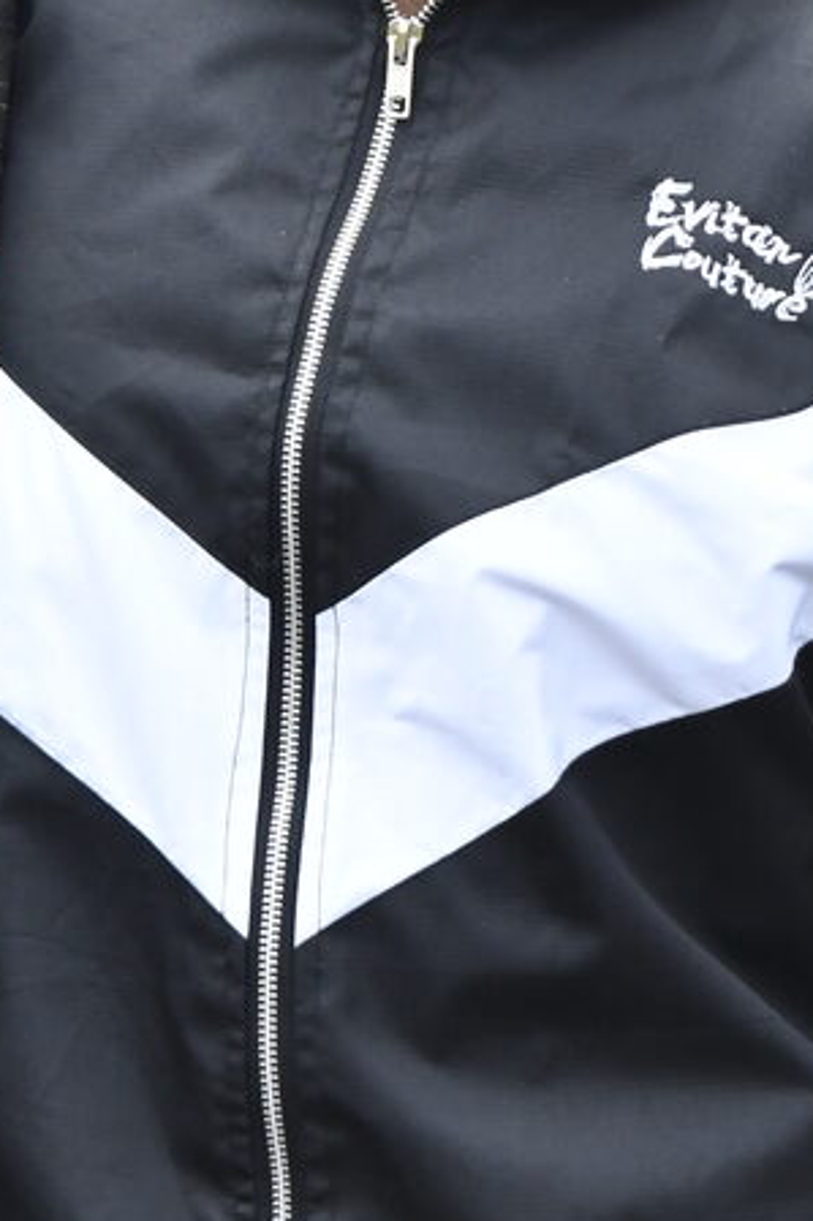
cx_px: 557
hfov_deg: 5.0
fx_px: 9288
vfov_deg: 7.5
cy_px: 272
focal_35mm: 274
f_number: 5.6
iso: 800
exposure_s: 1/200
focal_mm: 55
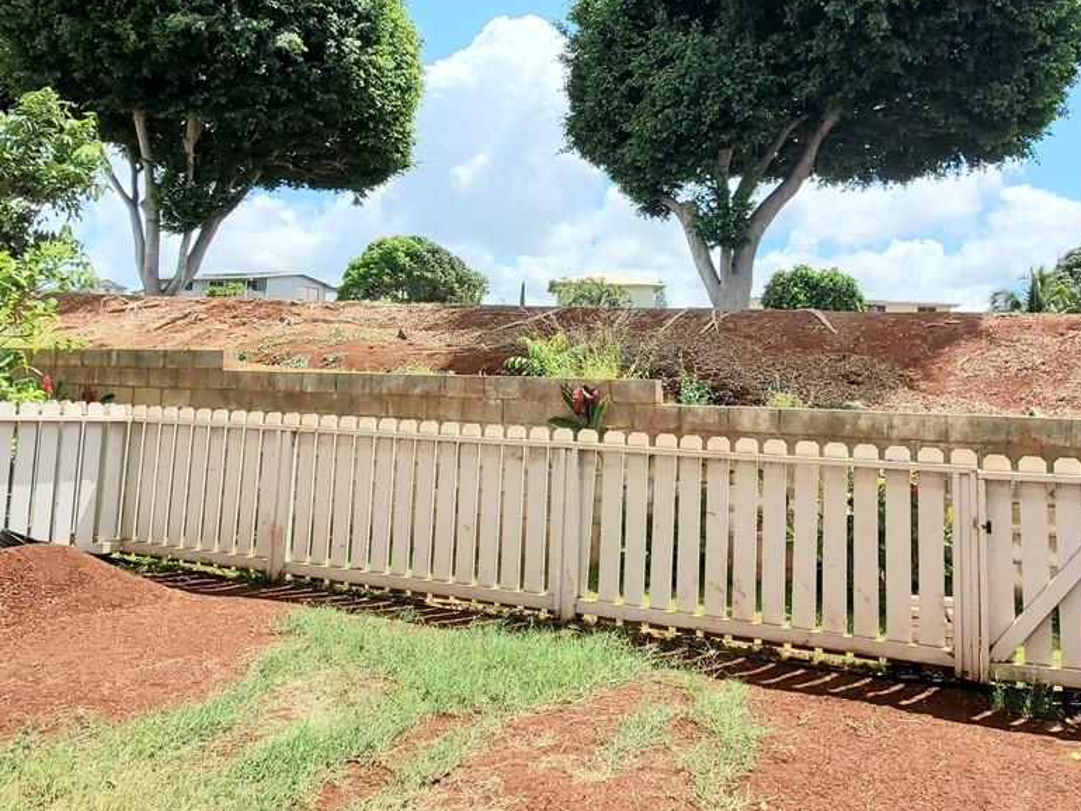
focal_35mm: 27
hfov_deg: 65.1
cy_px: 289
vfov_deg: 50.7
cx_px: 606
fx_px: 843
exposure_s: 1/1066
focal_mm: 1.8
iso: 50
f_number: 2.2
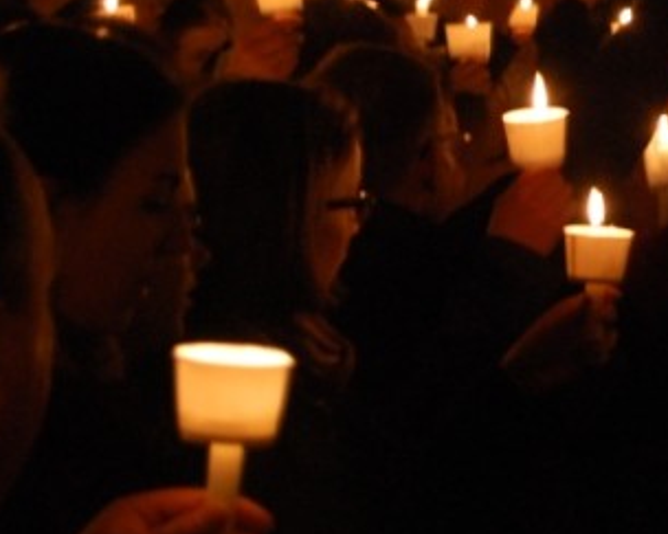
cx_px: 813
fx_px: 4534
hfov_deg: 8.3
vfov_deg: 6.7
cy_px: 9
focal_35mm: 229
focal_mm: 55
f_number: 5.6
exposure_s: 1/10
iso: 800
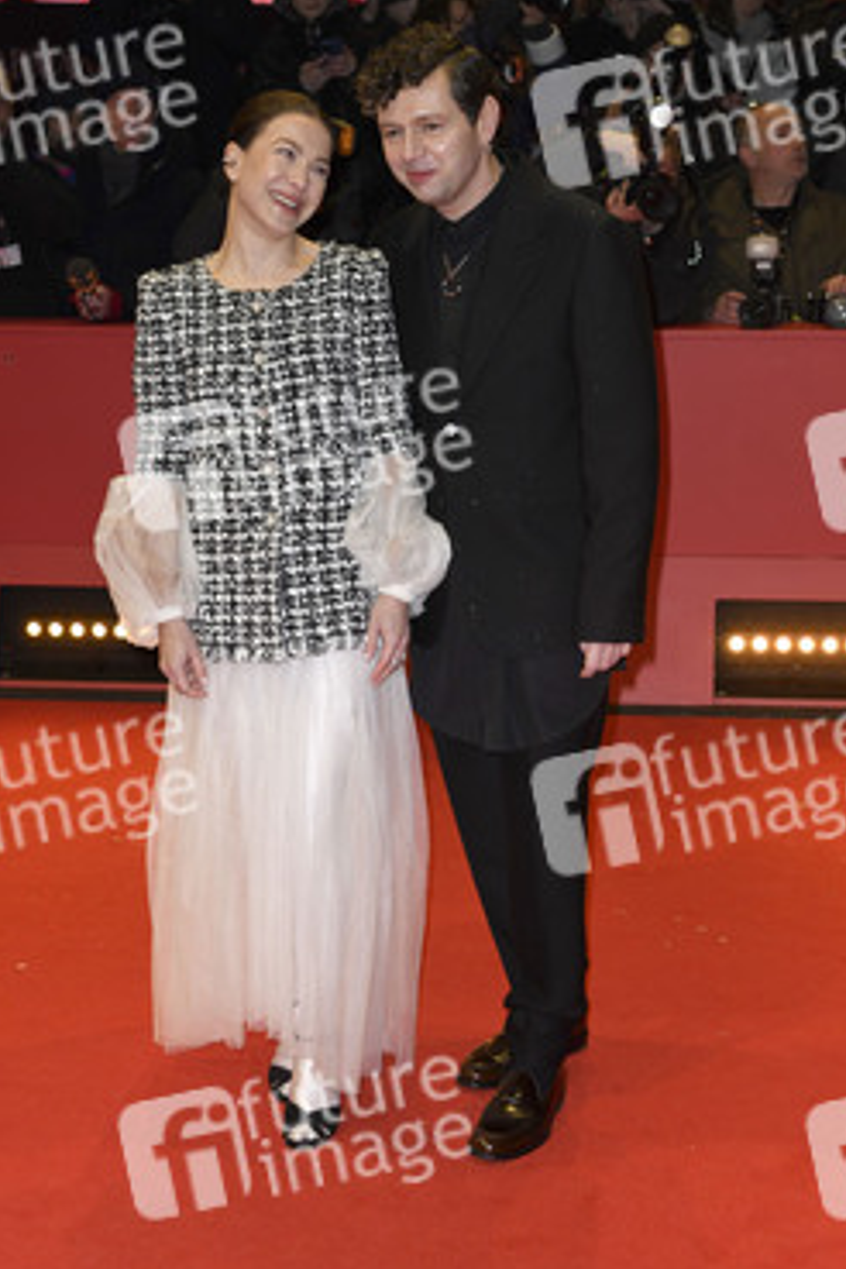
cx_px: 395
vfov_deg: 38.2
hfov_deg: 26.0
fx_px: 1833
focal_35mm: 52
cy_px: 622
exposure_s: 1/640
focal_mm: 48
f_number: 4.5
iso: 800
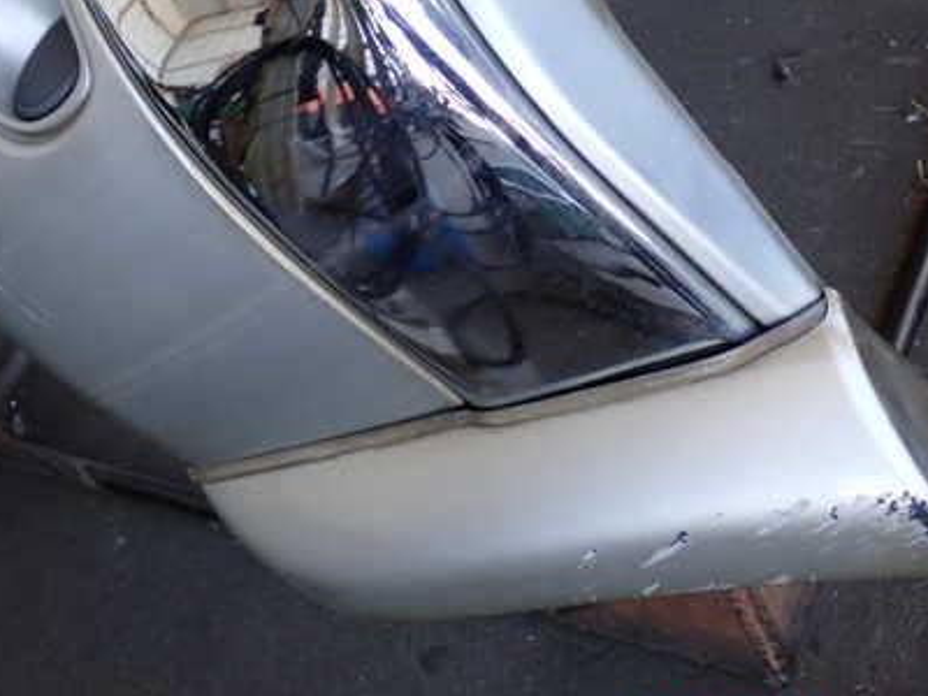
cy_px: 237
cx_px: 457
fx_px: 1769
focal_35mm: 66
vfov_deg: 22.2
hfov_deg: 29.4
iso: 200
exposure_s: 1/80
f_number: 2.9
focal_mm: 7.84
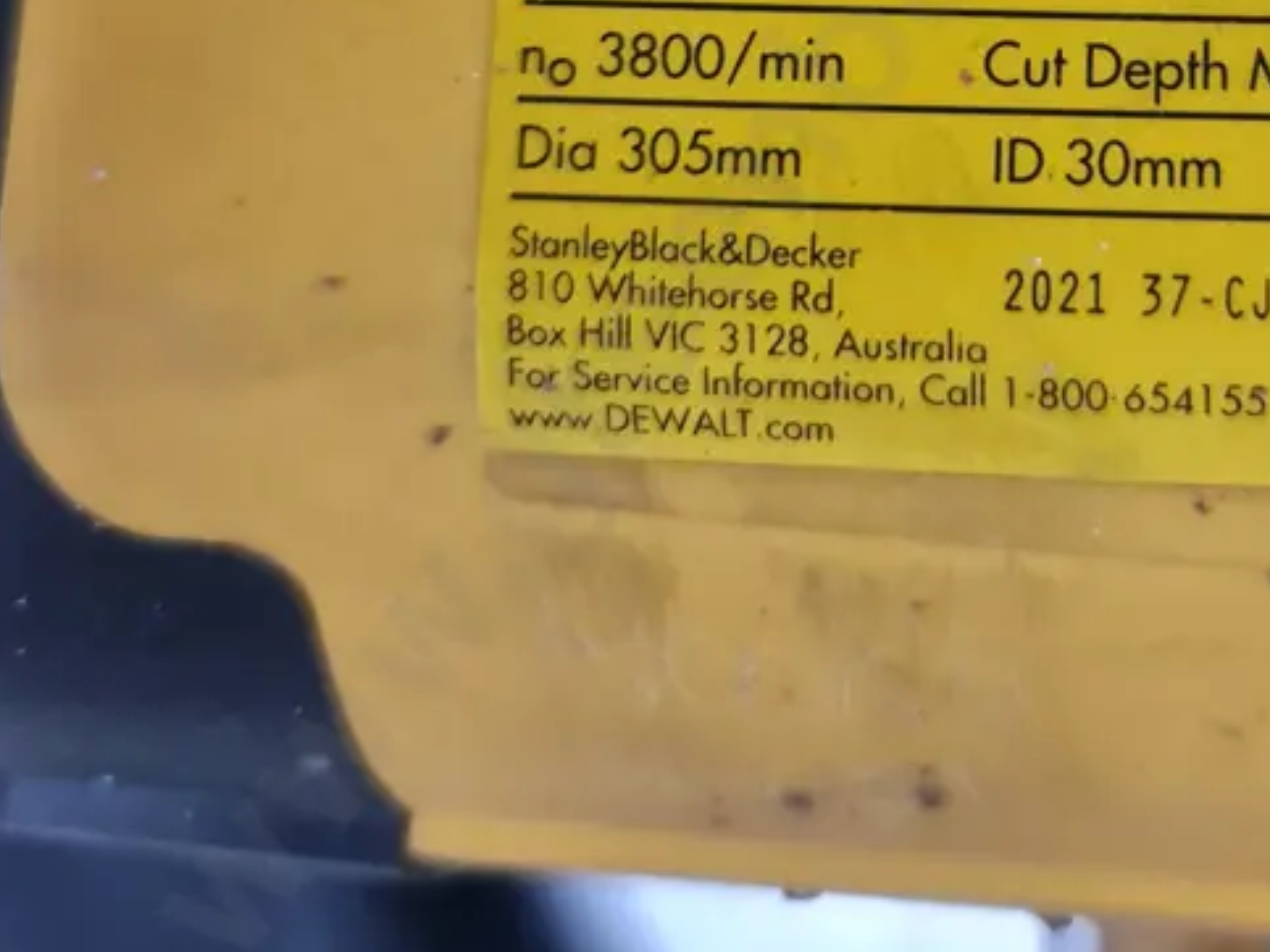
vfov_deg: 25.3
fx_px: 1944
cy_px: -131
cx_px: 999
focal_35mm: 53
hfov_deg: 35.1
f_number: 1.8
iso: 250
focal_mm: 7
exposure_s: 1/100
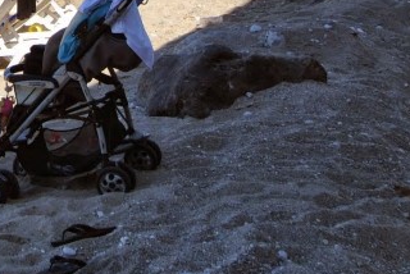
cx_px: -39
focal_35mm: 129
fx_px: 1470
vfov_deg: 10.4
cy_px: -108
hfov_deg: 15.5
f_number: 8
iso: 100
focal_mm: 24
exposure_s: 1/250
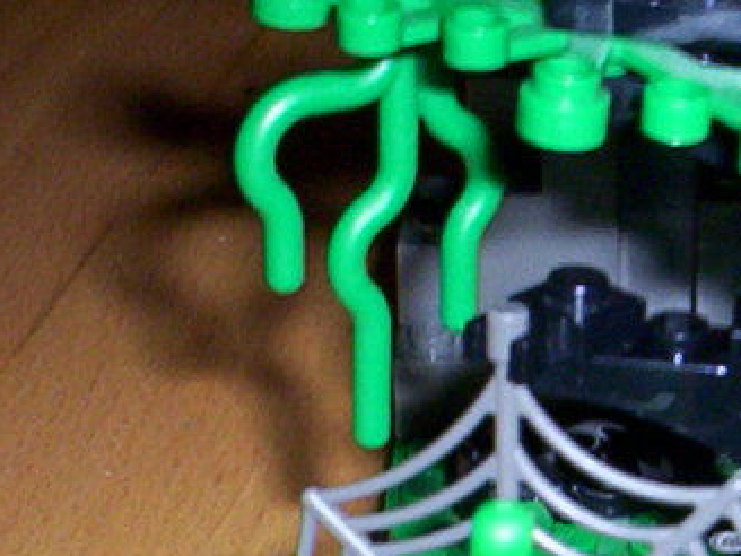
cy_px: 805
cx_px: 847
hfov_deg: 14.0
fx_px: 2933
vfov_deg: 10.5
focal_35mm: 137
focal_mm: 4.99
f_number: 4.5
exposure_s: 1/60
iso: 140
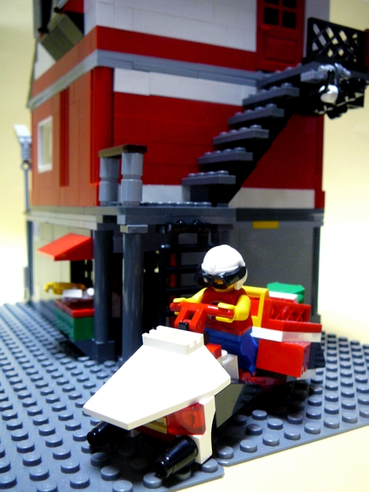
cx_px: 184
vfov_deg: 52.6
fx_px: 498
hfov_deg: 40.7
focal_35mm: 35
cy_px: 246
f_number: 2.8
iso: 200
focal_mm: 5.2
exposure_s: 1/8
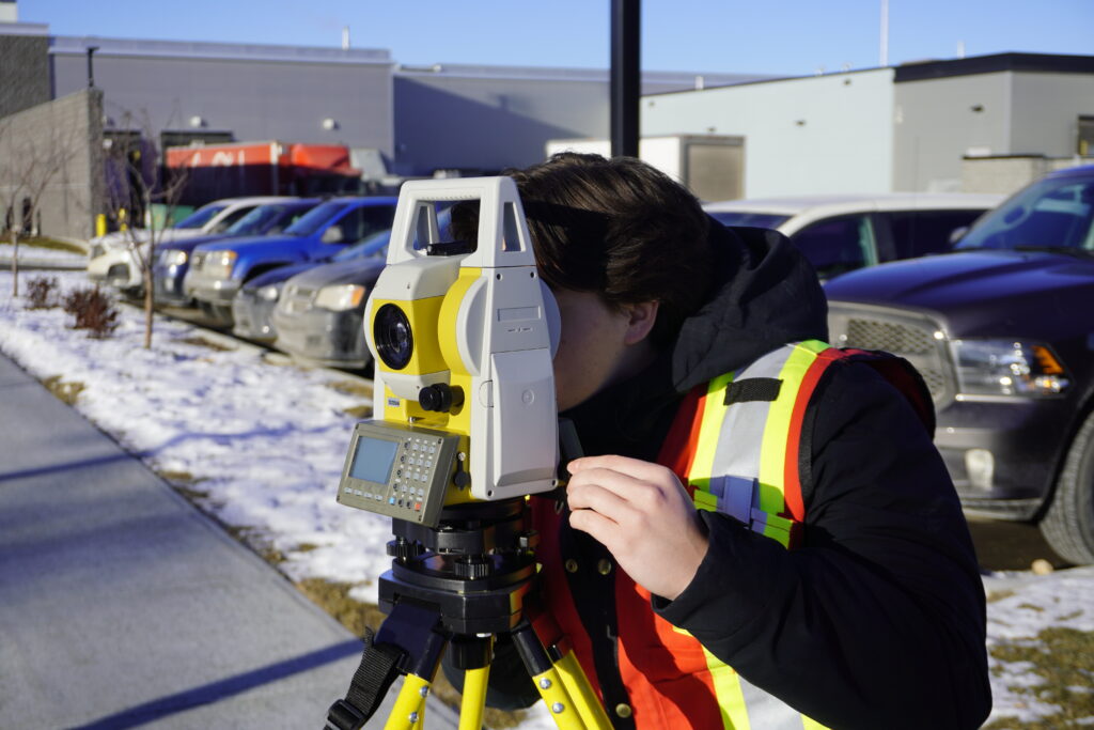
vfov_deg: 27.3
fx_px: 1504
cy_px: 365
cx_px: 547
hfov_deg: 40.0
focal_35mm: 50
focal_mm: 33
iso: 100
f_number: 5.6
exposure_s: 1/500
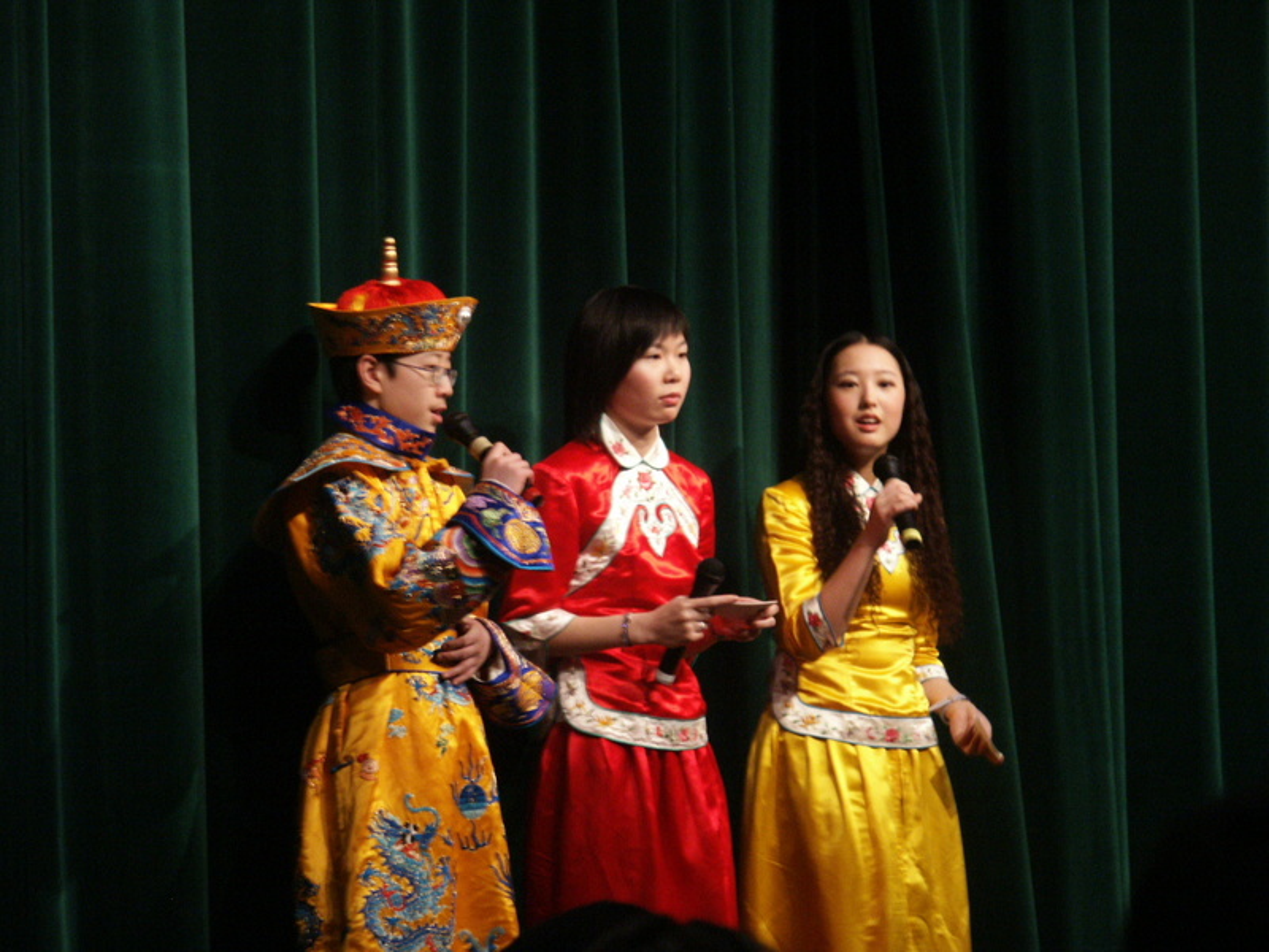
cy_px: 476
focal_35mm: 200
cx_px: 634
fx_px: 7332
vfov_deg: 7.4
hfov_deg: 9.9
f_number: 3.5
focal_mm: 50.69
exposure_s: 1/30
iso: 200
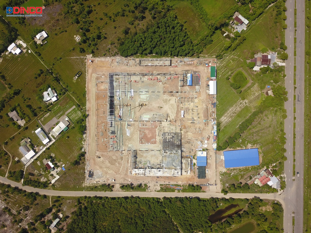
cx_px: 156
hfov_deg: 67.3
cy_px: 116
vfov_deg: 53.1
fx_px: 234
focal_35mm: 26
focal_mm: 4.73
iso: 100
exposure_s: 1/1600
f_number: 2.2
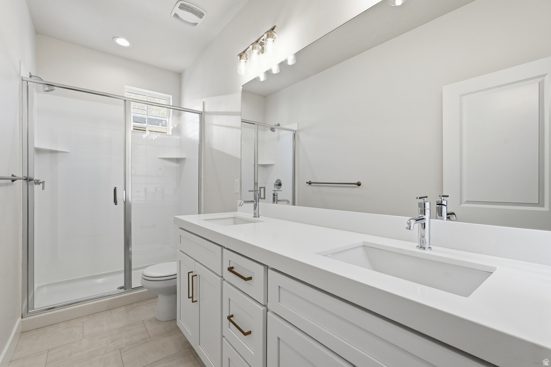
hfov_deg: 96.8
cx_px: 276
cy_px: 184
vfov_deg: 73.7
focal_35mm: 16
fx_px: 245
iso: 250
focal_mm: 16
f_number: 10
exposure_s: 1/400
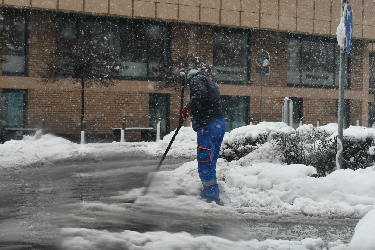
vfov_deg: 11.1
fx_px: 1281
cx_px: 188
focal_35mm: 123
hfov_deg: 16.7
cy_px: 125
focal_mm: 82
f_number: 5.6
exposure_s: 1/500
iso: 400
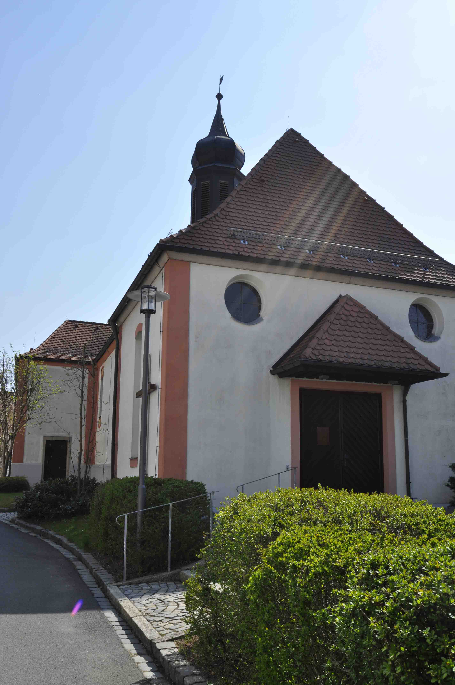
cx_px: 228
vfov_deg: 57.3
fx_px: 627
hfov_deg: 39.9
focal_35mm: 33
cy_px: 342
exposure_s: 1/400
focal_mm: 22
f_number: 10
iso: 200
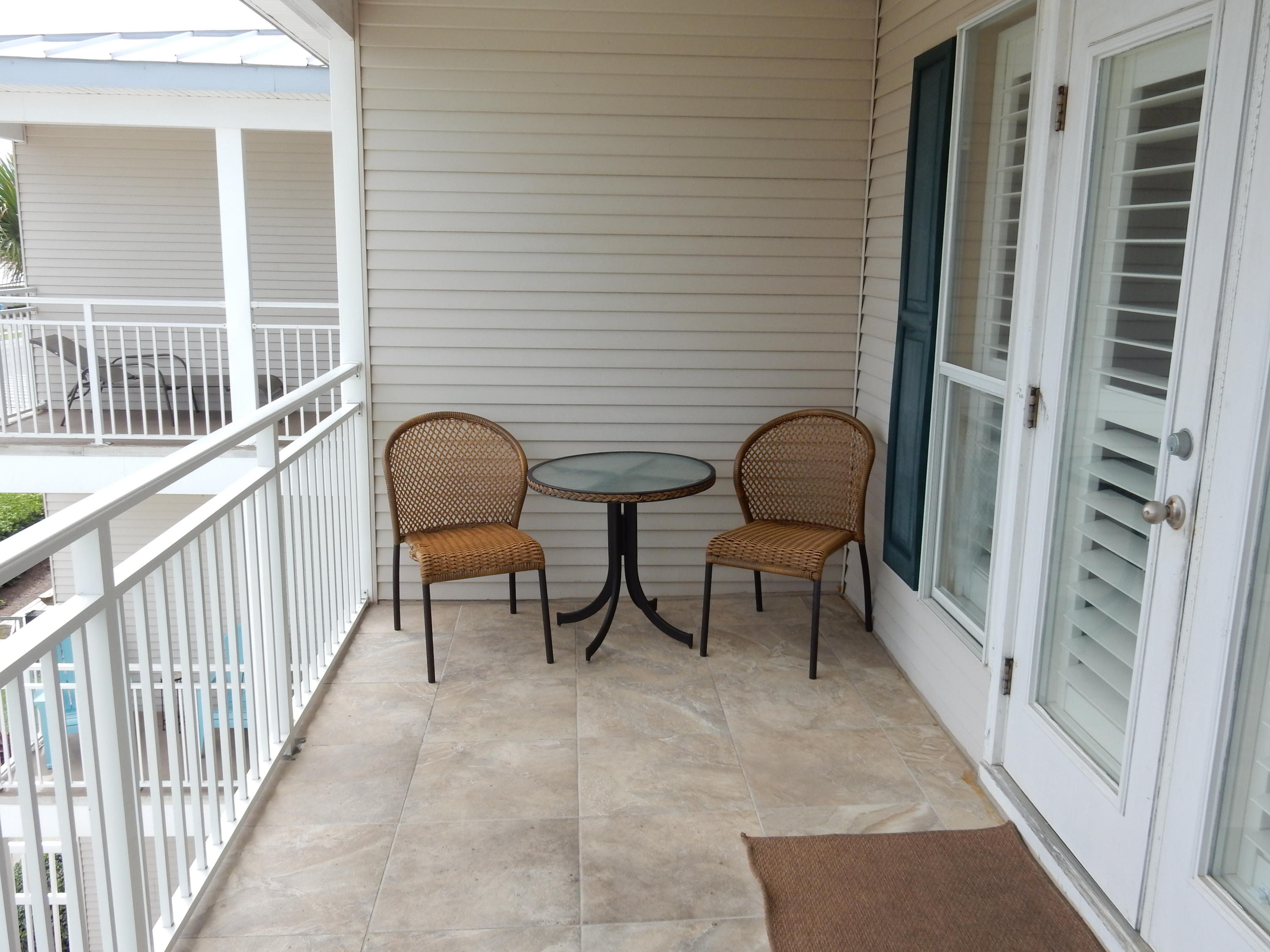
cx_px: 635
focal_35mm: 30
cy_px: 476
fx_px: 1101
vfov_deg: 46.8
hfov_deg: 60.0
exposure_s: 1/500
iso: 125
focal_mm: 5.4
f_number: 4
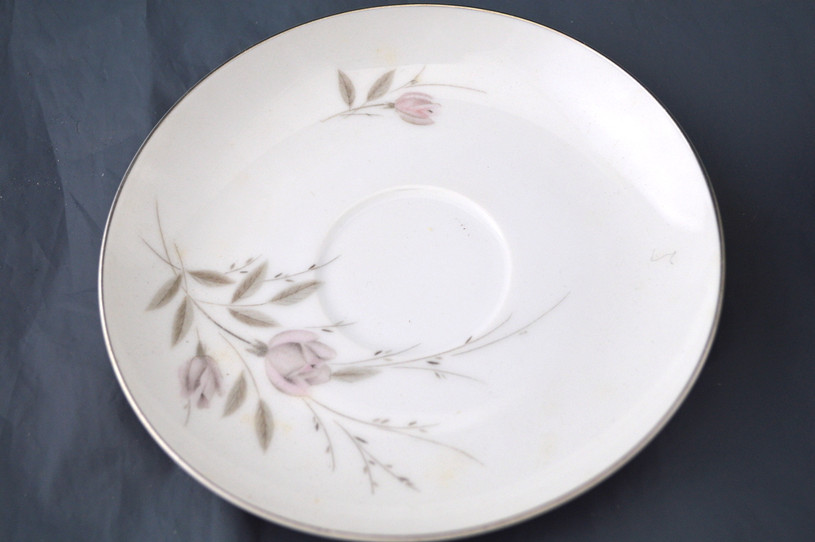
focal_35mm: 54
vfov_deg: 25.0
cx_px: 408
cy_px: 271
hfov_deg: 36.9
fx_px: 1221
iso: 320
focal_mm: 36
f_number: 5.6
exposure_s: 1/125
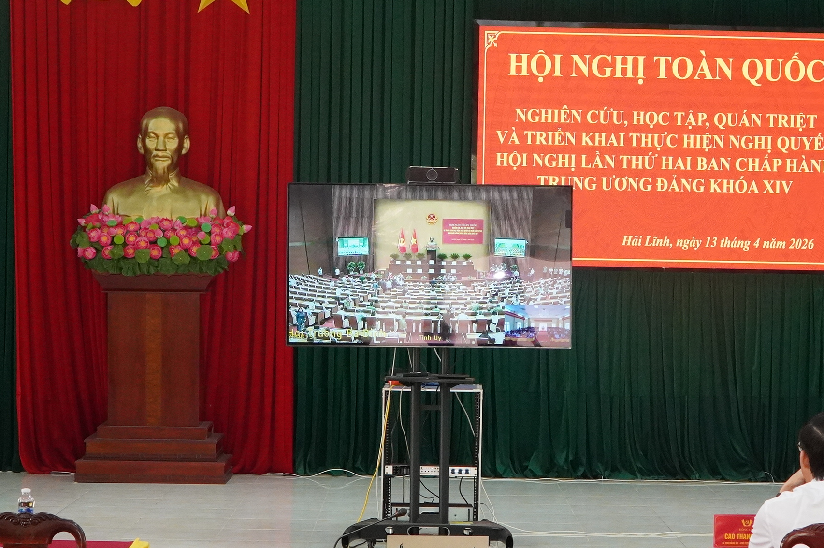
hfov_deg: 22.6
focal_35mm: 90
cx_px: 477
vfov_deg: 15.1
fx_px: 2058
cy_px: 337
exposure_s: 1/60
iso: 3200
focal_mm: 34
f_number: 9
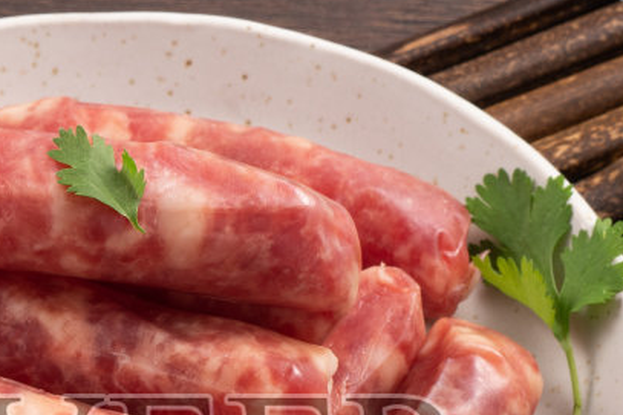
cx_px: 223
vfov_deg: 2.9
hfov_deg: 4.3
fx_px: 8234
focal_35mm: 476
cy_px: 500
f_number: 13
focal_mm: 121
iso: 100
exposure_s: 1/80
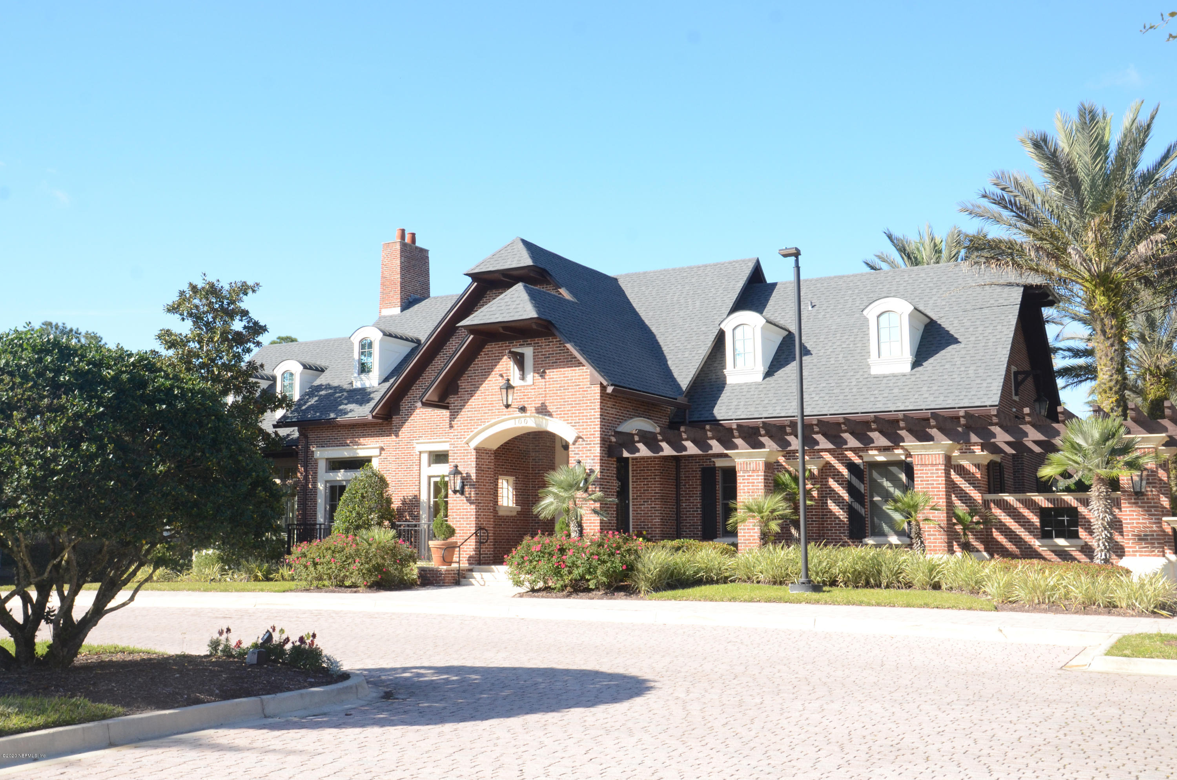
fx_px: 1223
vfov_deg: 35.3
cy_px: 390
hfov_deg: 51.4
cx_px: 588
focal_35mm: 38
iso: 640
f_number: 10
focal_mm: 25
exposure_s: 1/320
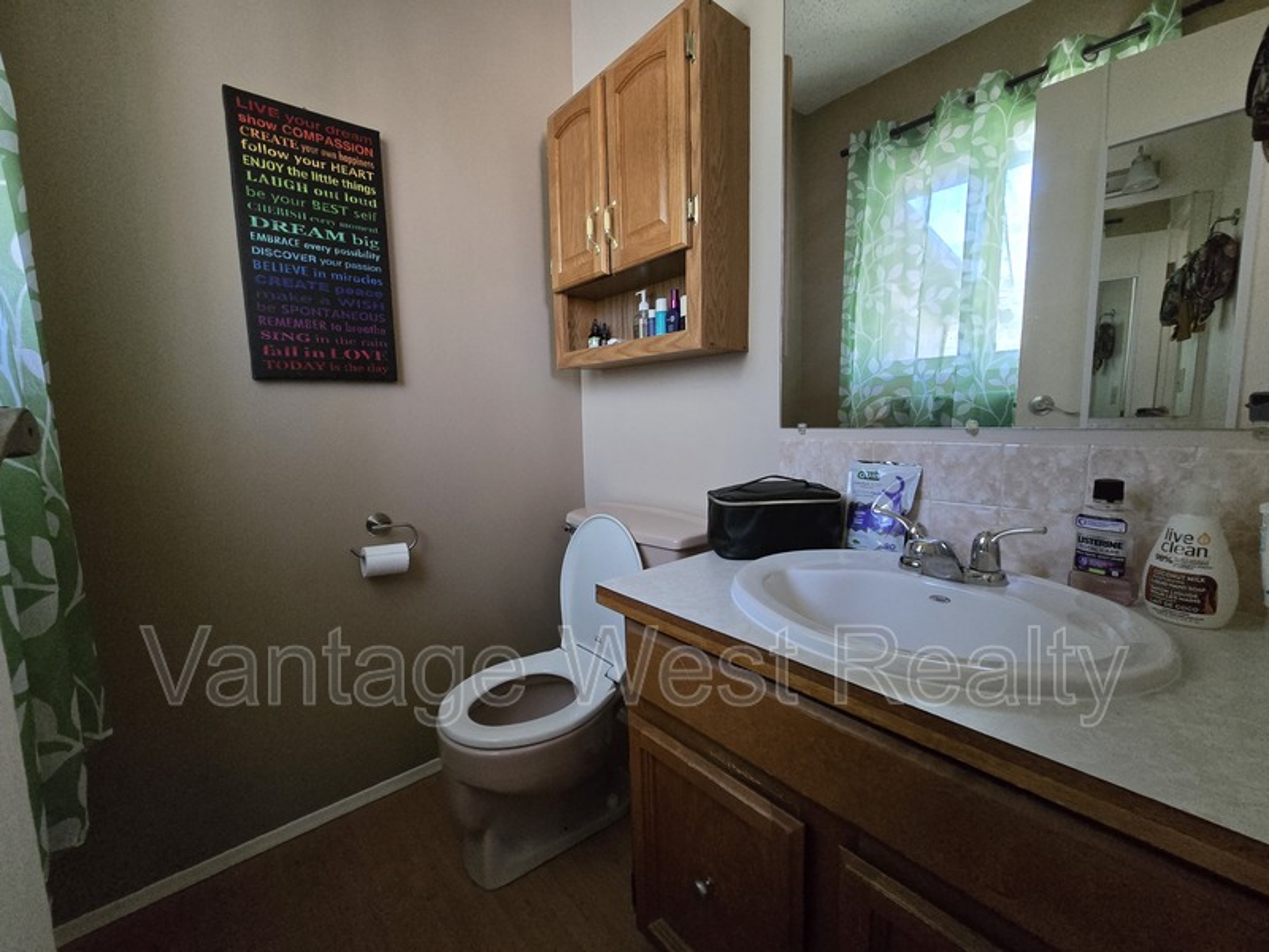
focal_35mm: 13
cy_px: 476
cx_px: 634
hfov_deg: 106.2
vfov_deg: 89.9
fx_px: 477
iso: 1250
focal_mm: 2.2
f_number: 2.2
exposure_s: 1/60
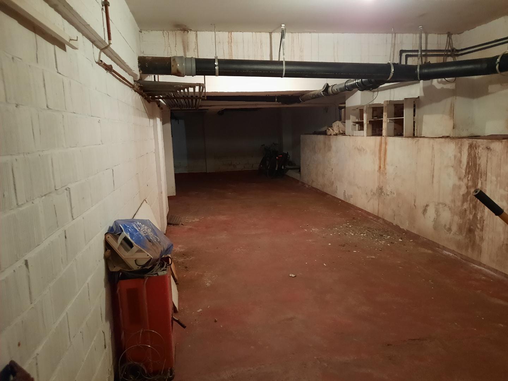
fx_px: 367
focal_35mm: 25
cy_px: 190
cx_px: 254
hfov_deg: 69.4
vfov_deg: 54.9
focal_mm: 4.6
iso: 800
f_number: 2
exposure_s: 1/20
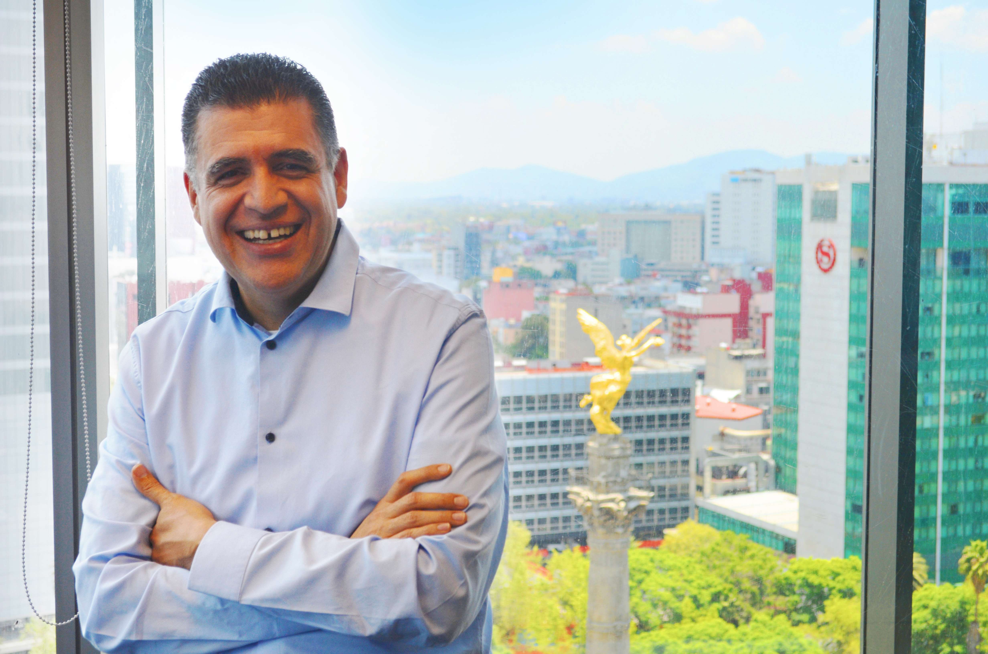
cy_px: 327
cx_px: 494
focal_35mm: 60
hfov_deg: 33.5
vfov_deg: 22.5
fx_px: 1643
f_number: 6.3
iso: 200
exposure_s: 1/160
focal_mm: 40
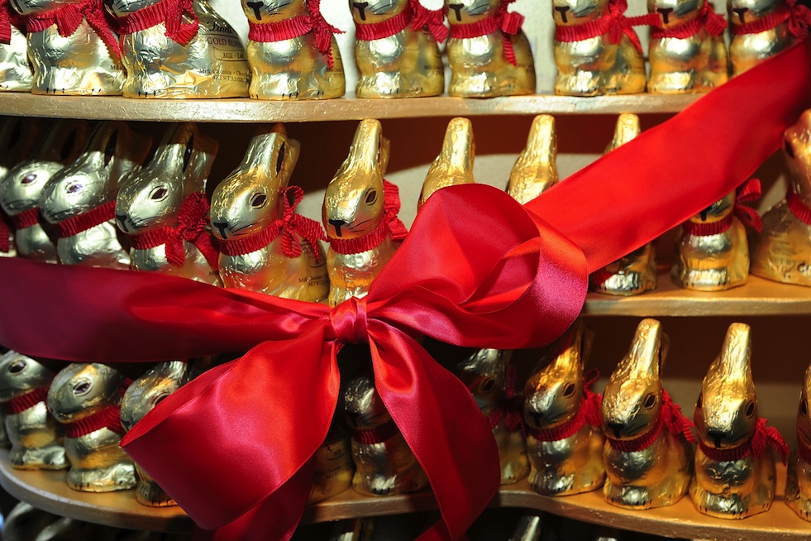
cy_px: 268
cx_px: 401
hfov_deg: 37.5
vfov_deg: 25.5
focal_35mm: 53
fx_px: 1194
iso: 200
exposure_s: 1/30
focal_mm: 52
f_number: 5.6
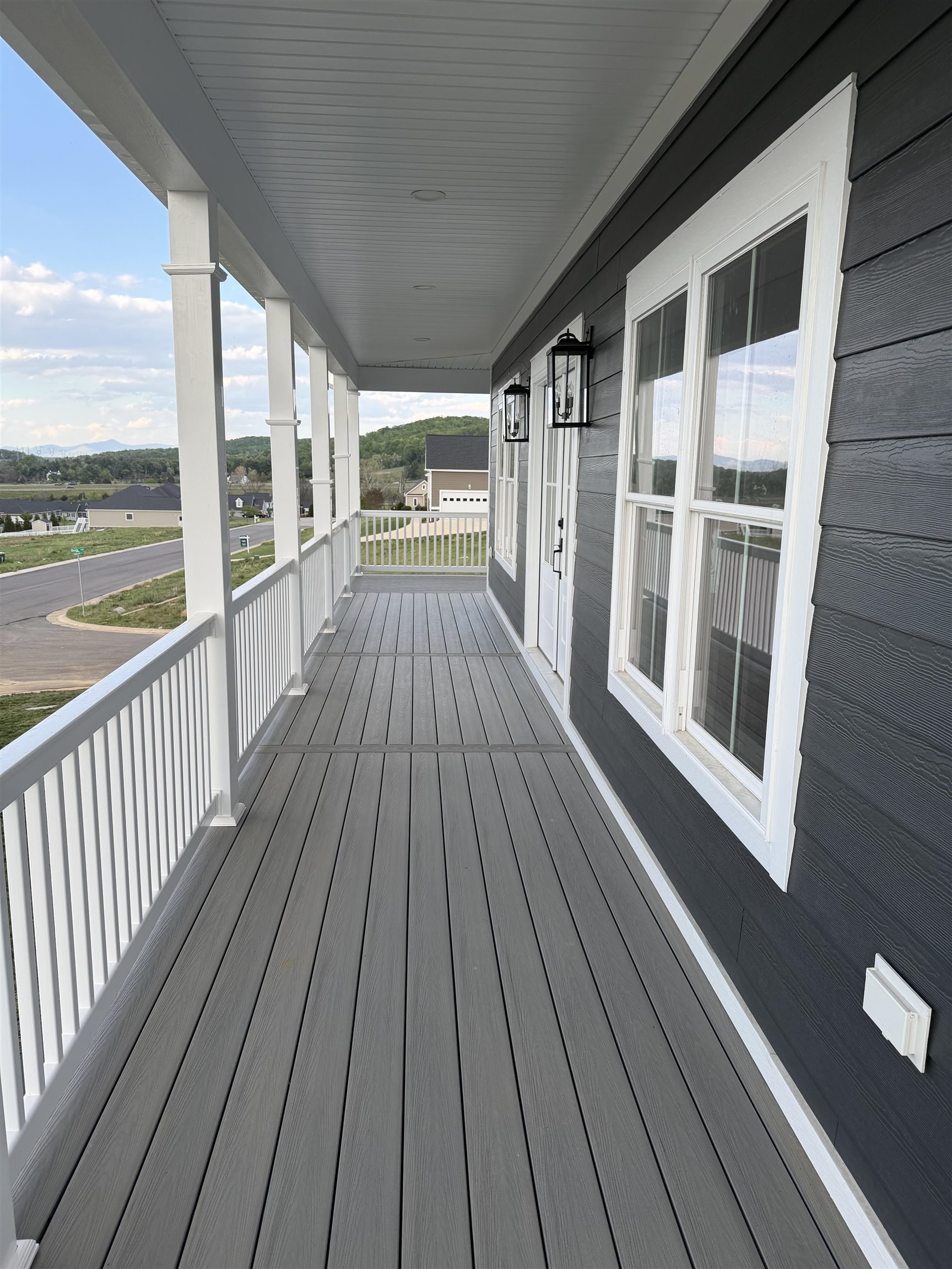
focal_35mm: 24
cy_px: 634
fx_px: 880
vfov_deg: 71.6
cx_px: 476
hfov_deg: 56.8
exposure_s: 1/1005
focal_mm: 6.76
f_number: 1.78
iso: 100
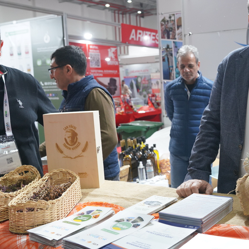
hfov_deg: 34.8
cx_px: 238
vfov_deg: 37.6
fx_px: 366
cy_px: 126
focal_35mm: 45
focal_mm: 25
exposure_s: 1/160
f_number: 4
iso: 1600
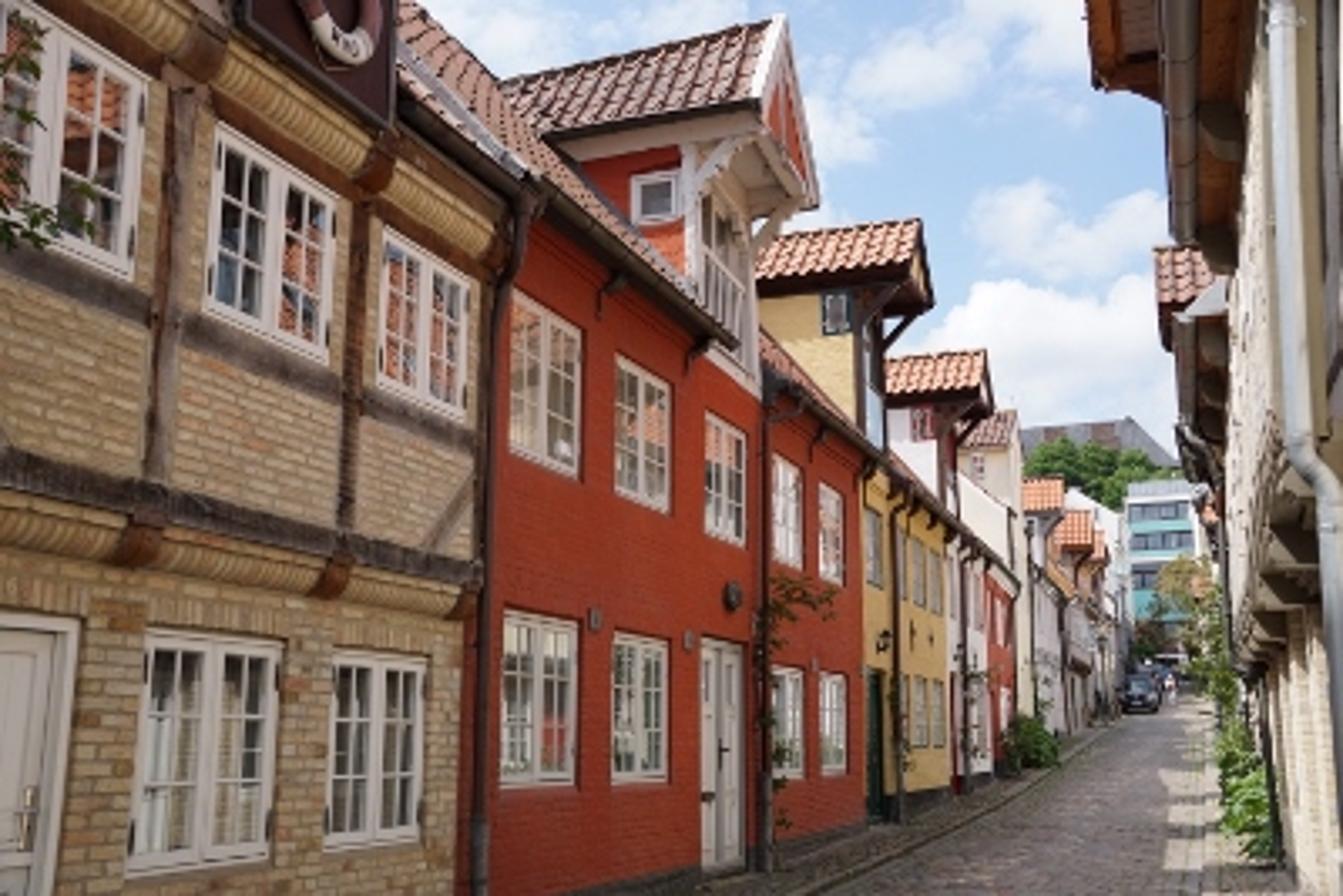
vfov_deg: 36.9
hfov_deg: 53.1
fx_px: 1343
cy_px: 448
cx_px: 672
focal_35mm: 36
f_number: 6.3
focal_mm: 24
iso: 100
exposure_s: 1/400
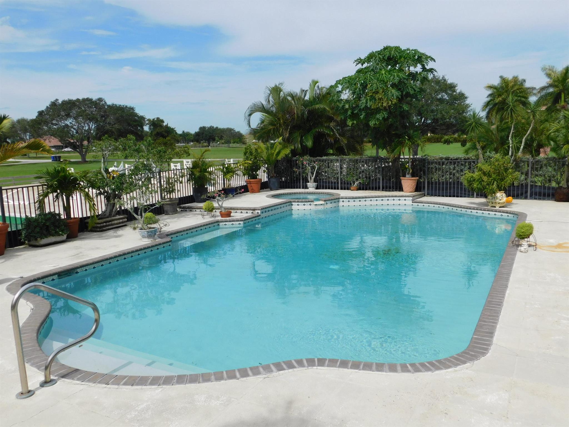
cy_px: 214
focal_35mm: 30
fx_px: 493
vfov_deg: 46.8
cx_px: 284
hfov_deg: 60.0
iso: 125
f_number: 6.4
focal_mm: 5.3
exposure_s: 1/500
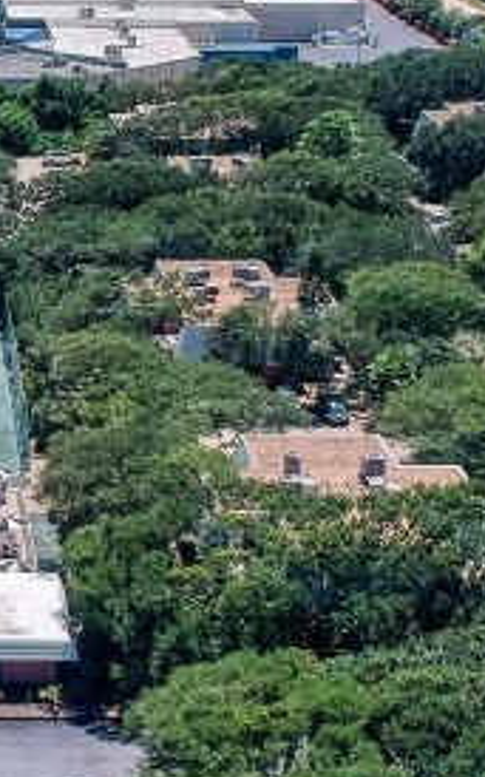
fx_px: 2096
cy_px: 340
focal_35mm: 99
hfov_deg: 12.9
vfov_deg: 21.0
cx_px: -96
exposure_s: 1/2000
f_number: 2.6
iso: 100
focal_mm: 4.49
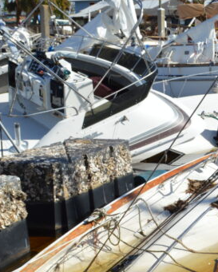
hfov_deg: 19.2
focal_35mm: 76
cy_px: 154
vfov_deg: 25.0
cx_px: 248
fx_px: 613
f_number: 9
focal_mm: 18
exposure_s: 1/320
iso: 100
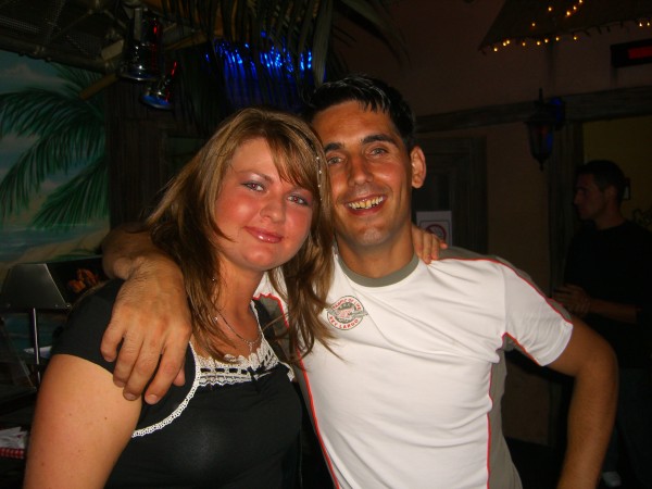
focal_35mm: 38
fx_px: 716
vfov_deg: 37.7
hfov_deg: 49.0
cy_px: 244
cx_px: 326
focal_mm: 7.9
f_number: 2.8
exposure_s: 1/60
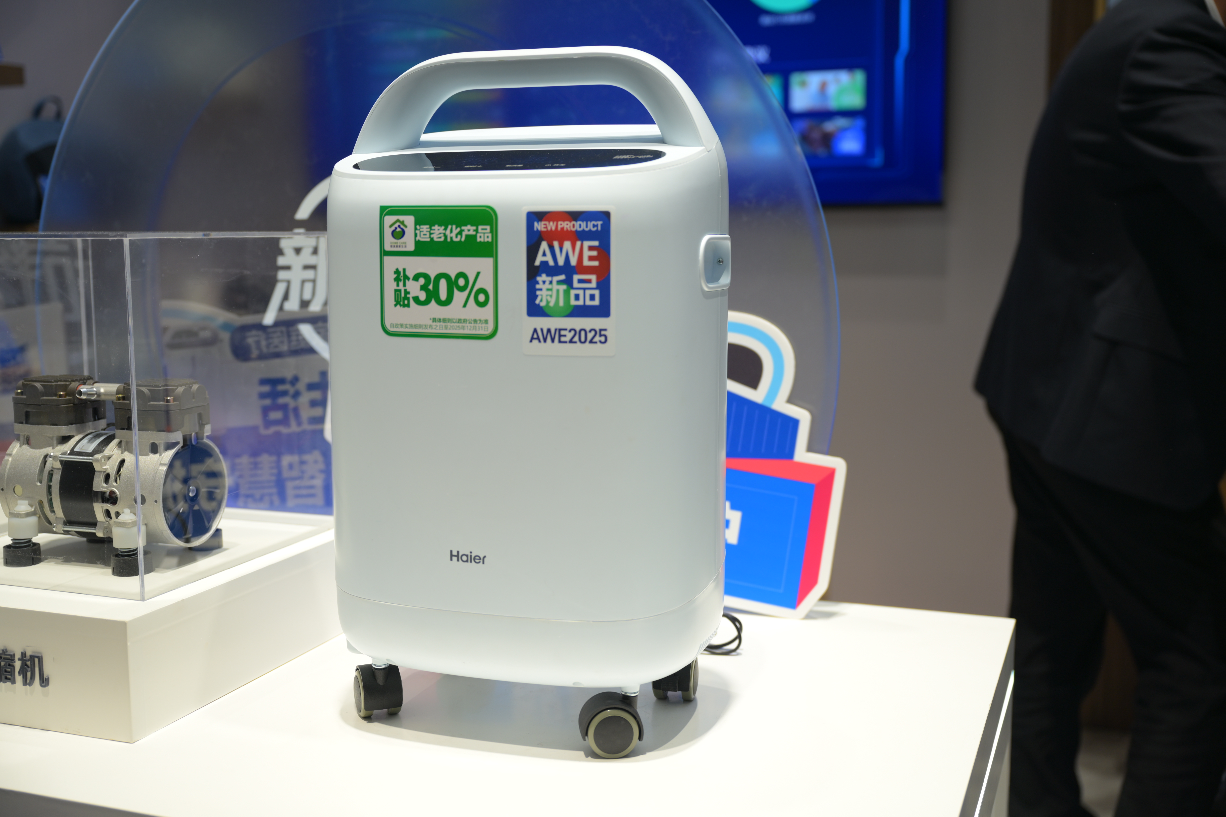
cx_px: 613
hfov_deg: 48.5
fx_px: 1362
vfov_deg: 33.4
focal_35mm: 40
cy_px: 408
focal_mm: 40
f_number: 2.8
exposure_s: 1/80
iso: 100
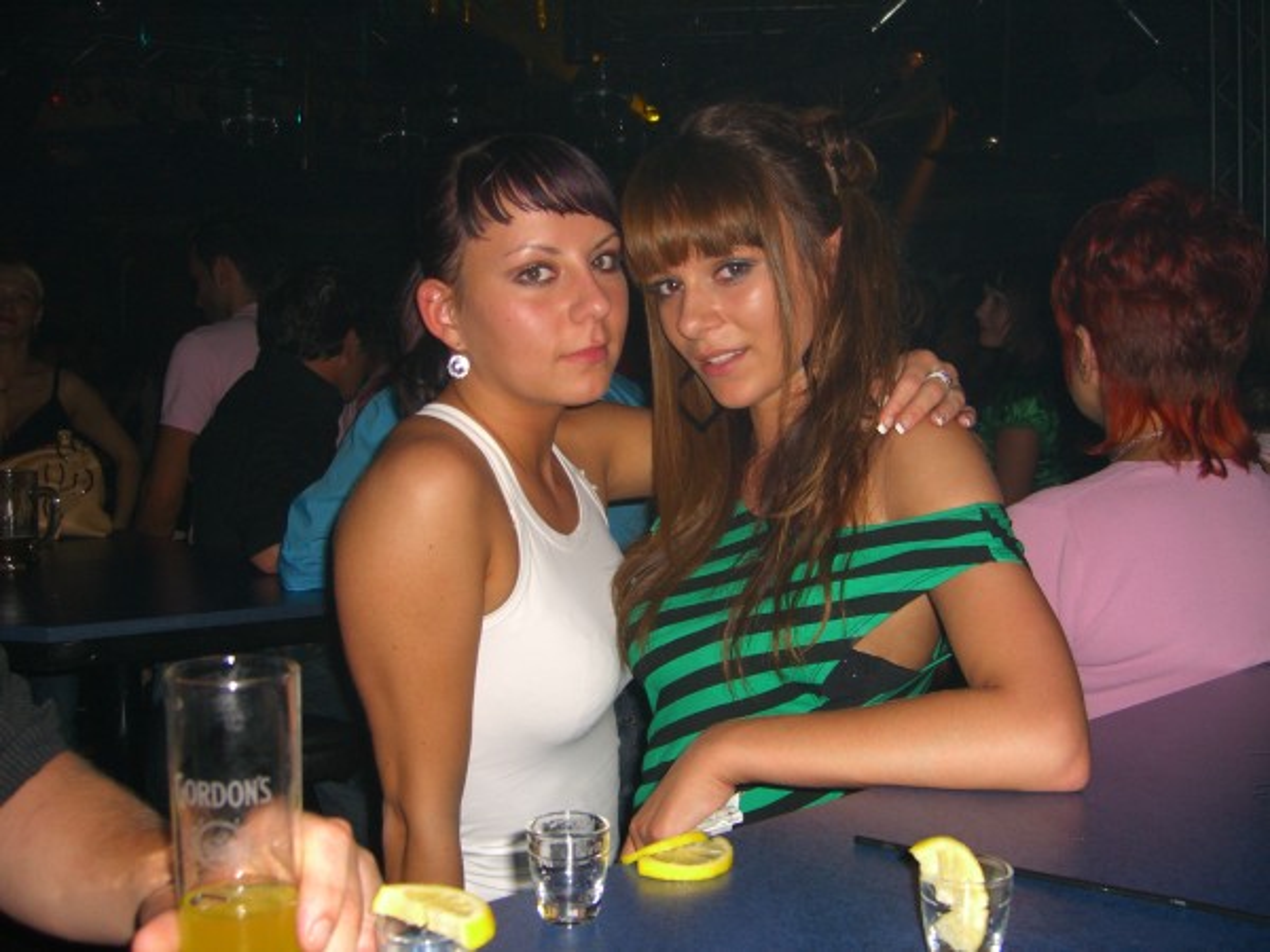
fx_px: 1394
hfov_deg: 49.0
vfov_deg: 37.7
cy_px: 476
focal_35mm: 38
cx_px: 635
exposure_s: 1/60
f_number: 2.8
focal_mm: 7.9
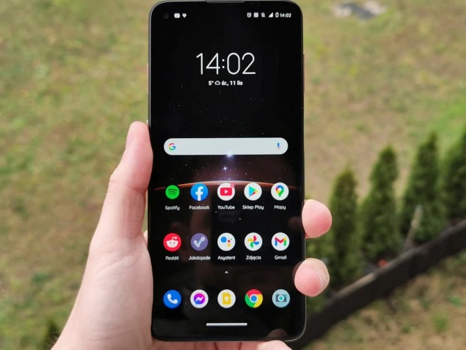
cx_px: 230
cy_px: 167
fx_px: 660
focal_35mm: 49
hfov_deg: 38.9
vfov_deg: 29.7
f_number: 1.6
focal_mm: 5.56
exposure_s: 1/117
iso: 50
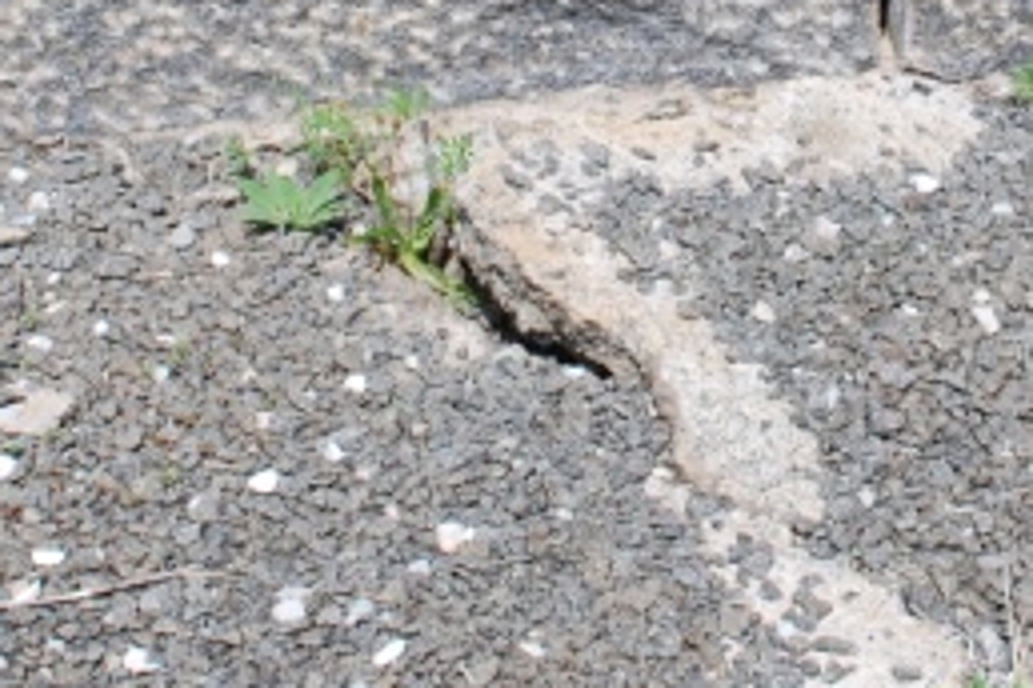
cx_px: 869
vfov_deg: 9.4
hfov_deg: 14.2
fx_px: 4103
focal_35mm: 143
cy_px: -290
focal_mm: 24
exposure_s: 1/250
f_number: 8
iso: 100
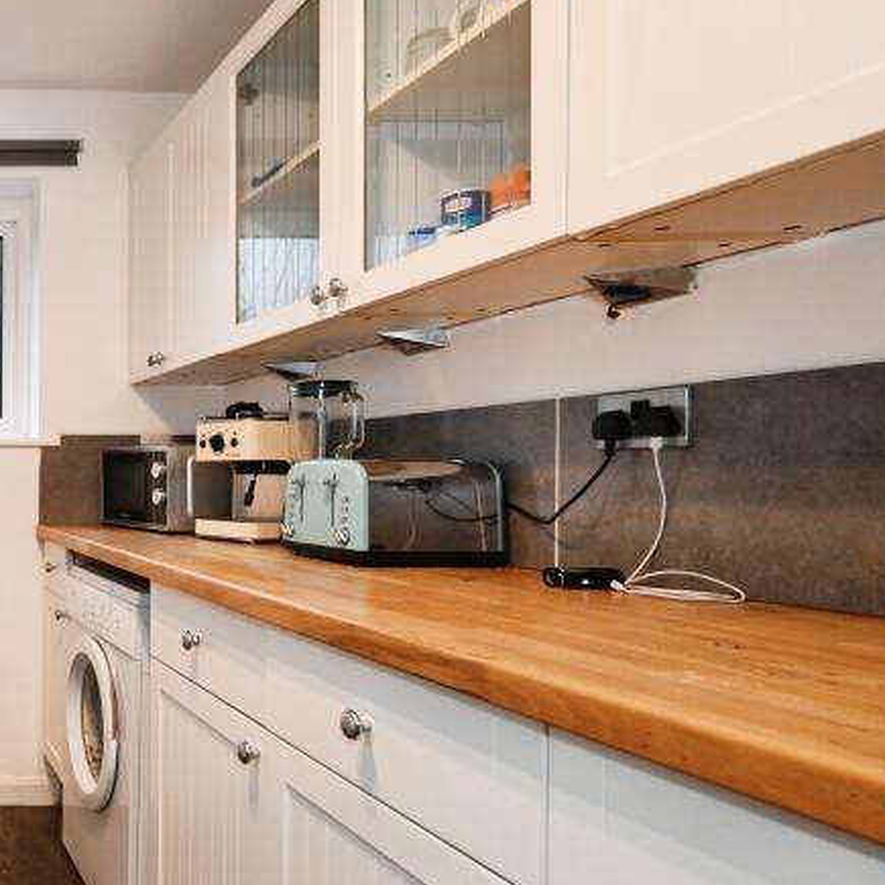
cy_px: 478
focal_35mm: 28
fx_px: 810
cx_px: -130
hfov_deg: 42.3
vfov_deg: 57.2
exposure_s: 1/25
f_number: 6.3
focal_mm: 14
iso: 1000
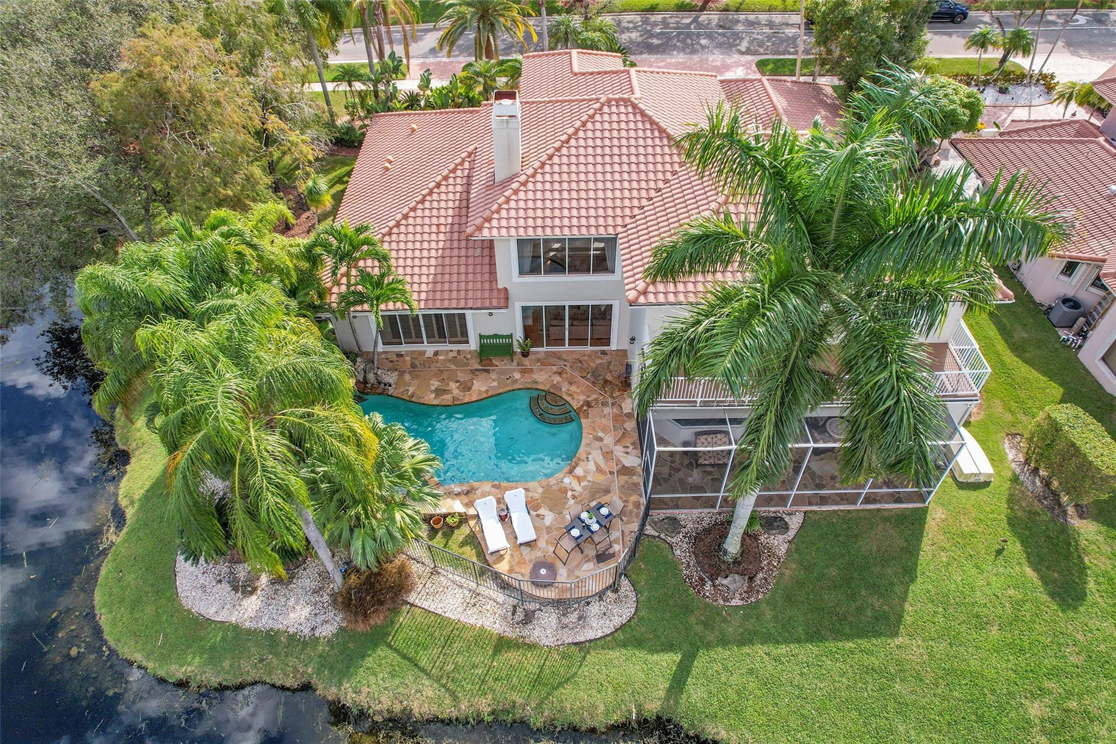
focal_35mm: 22
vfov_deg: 57.2
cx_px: 558
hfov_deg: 78.6
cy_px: 372
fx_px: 682
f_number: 2.8
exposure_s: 1/200
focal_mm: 8.38
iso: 130
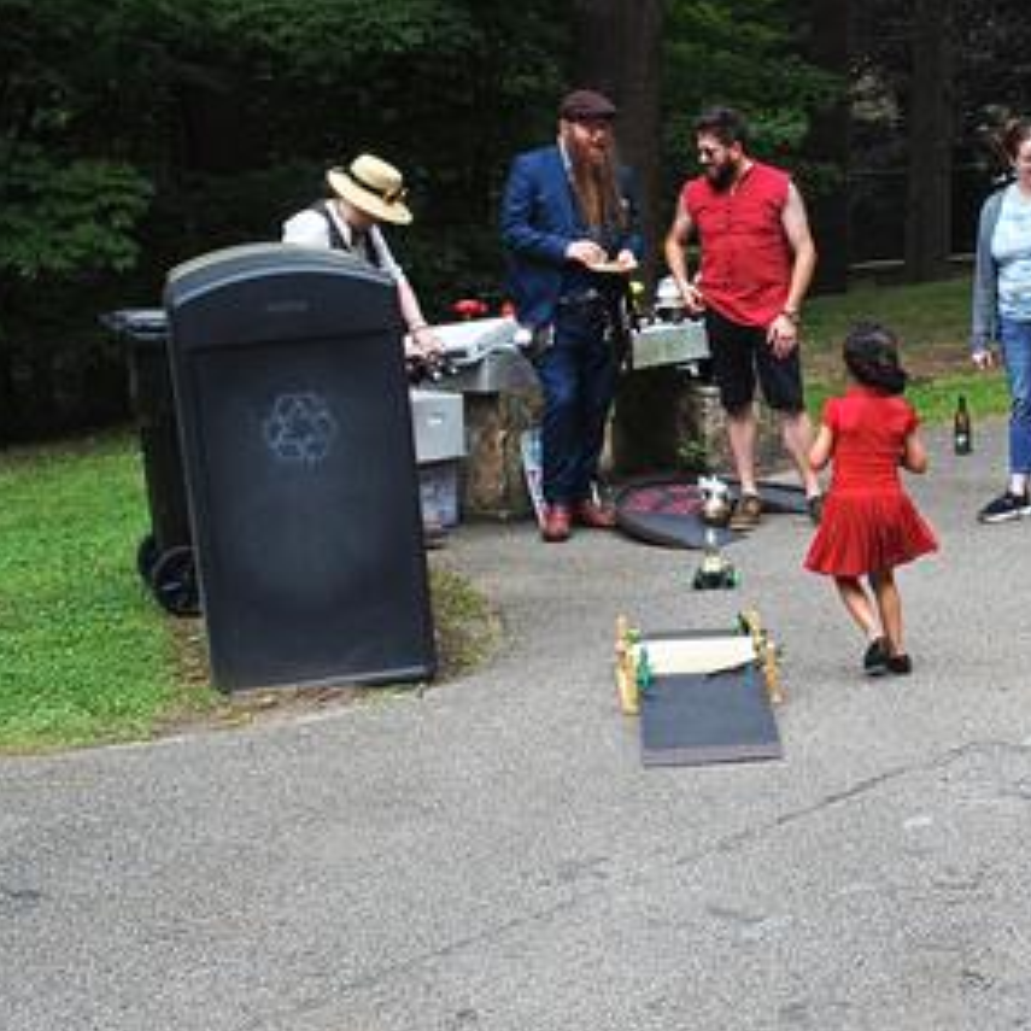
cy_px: 535
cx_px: 702
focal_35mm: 62
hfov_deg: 27.5
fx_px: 2089
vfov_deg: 27.7
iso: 100
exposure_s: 1/200
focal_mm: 10.8
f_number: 3.5
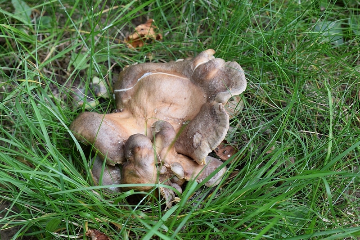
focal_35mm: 90
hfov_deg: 22.6
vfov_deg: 15.2
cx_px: 180
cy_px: 120
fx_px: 900
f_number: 6.3
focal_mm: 60
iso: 400
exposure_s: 1/125
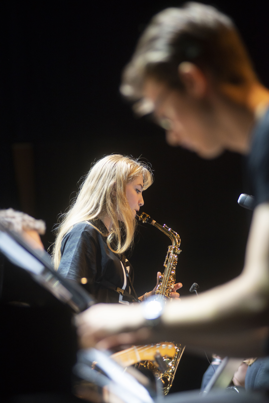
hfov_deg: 11.0
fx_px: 1400
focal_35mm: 125
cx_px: 134
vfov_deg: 16.4
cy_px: 202
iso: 1600
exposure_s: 1/320
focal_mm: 125
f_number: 2.8
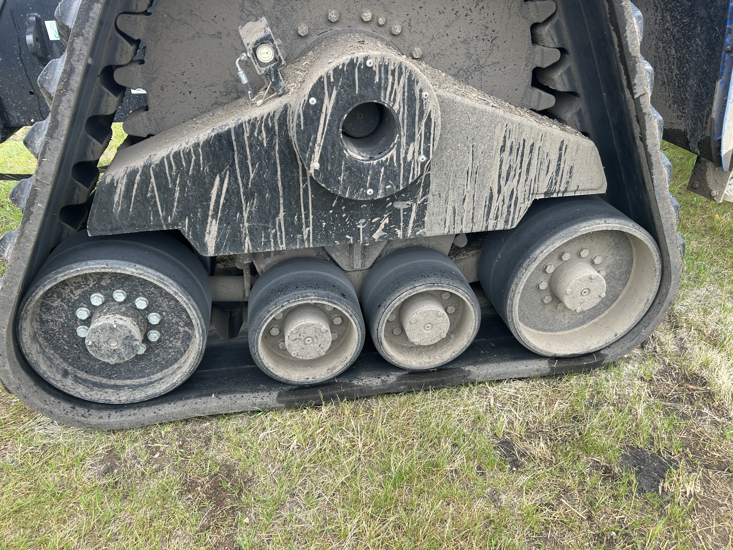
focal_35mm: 26
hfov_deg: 67.3
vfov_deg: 53.1
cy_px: 275
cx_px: 366
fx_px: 551
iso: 40
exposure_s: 1/121
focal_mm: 5.7
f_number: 1.5
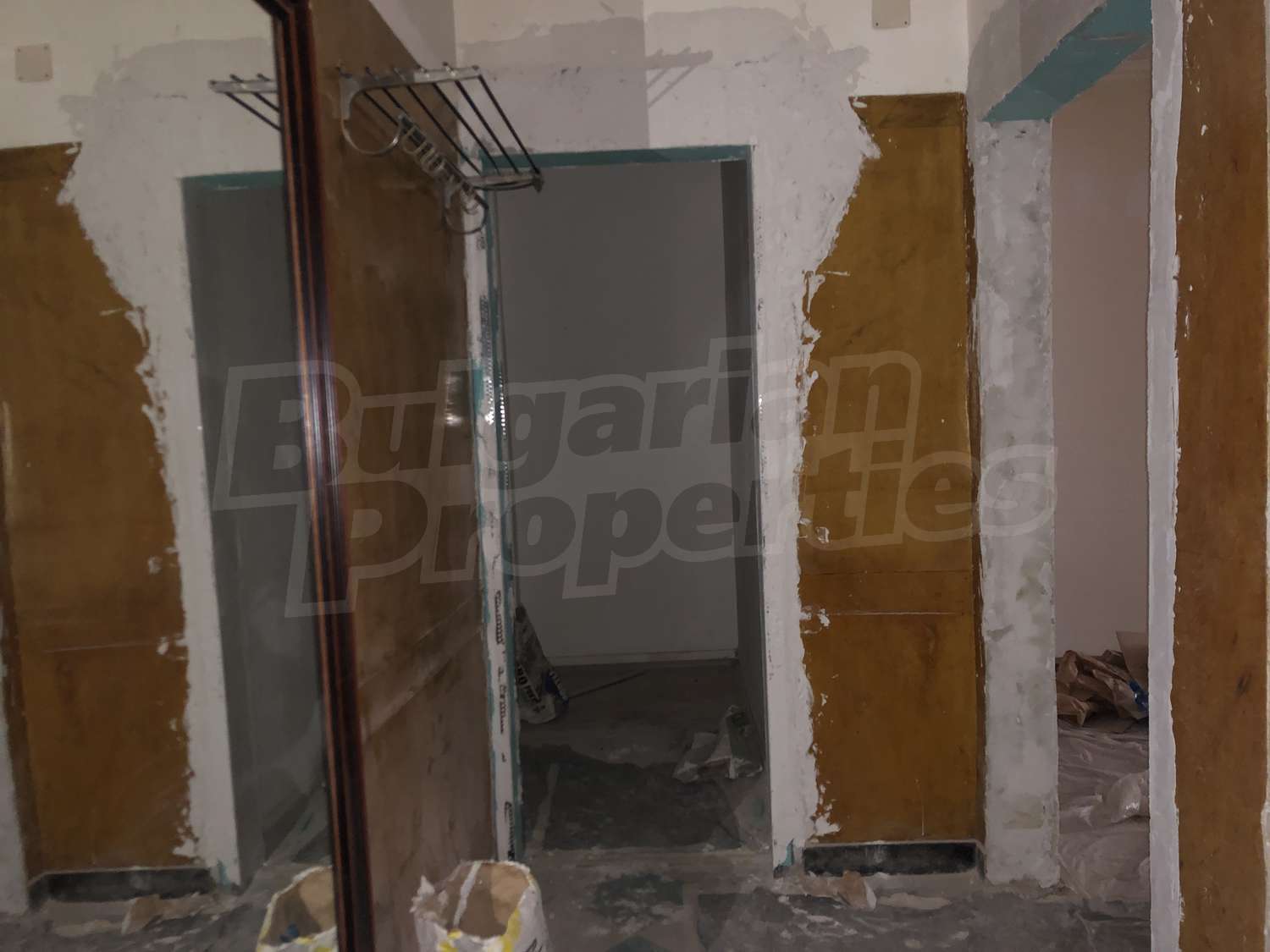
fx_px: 1027
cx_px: 635
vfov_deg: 49.7
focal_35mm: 28
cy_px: 476
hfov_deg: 63.4
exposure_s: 1/9
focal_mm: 4
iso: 160
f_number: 1.8
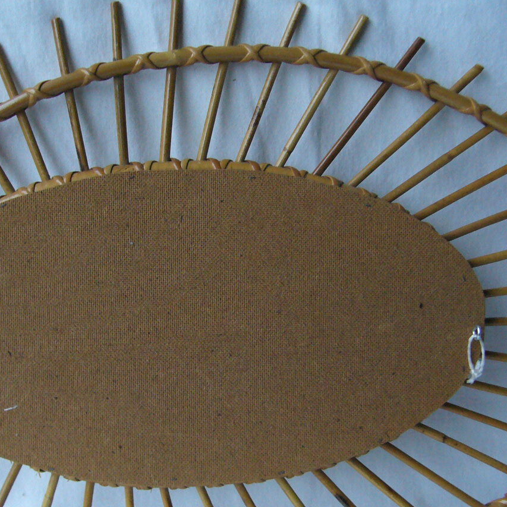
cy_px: 326
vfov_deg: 29.4
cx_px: 252
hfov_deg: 29.6
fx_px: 961
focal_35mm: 58
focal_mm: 5.8
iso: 200
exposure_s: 1/8
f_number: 2.8
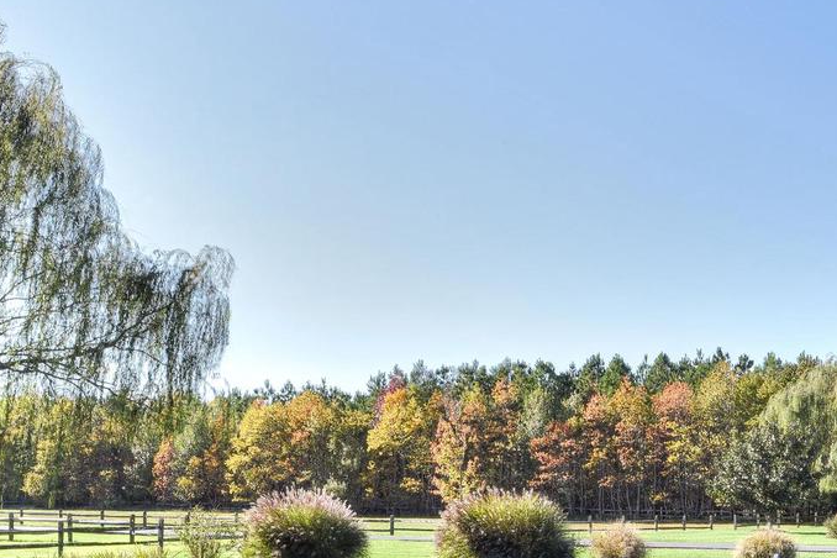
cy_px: 500
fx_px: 1186
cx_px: 627
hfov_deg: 37.9
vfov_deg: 25.7
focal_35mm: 51
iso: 100
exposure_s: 1/20
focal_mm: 24
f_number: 22
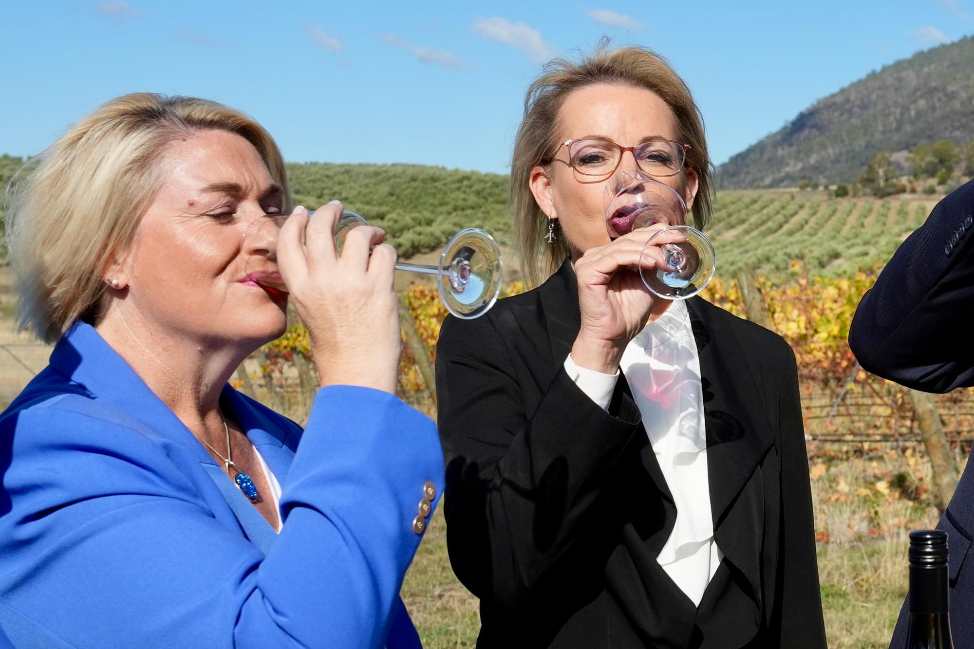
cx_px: 1022
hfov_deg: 25.4
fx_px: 2029
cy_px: 381
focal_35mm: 75
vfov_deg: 18.2
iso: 200
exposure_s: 1/1000
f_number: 6.3
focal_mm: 30
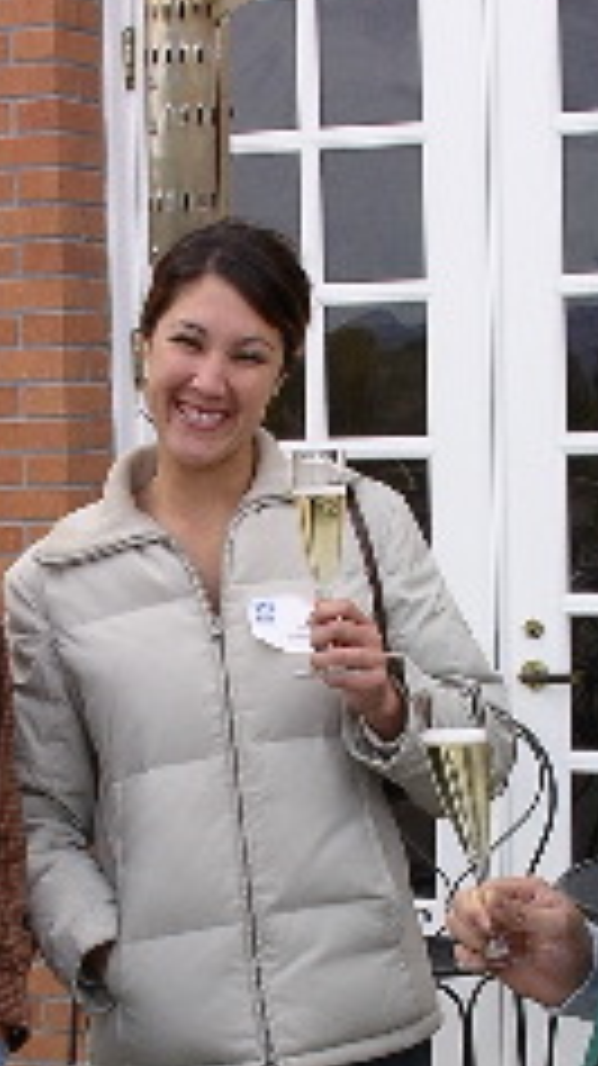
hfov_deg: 11.1
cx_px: 166
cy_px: 796
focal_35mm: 109
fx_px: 3078
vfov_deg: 19.5
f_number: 3.5
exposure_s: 1/294
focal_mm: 7.8
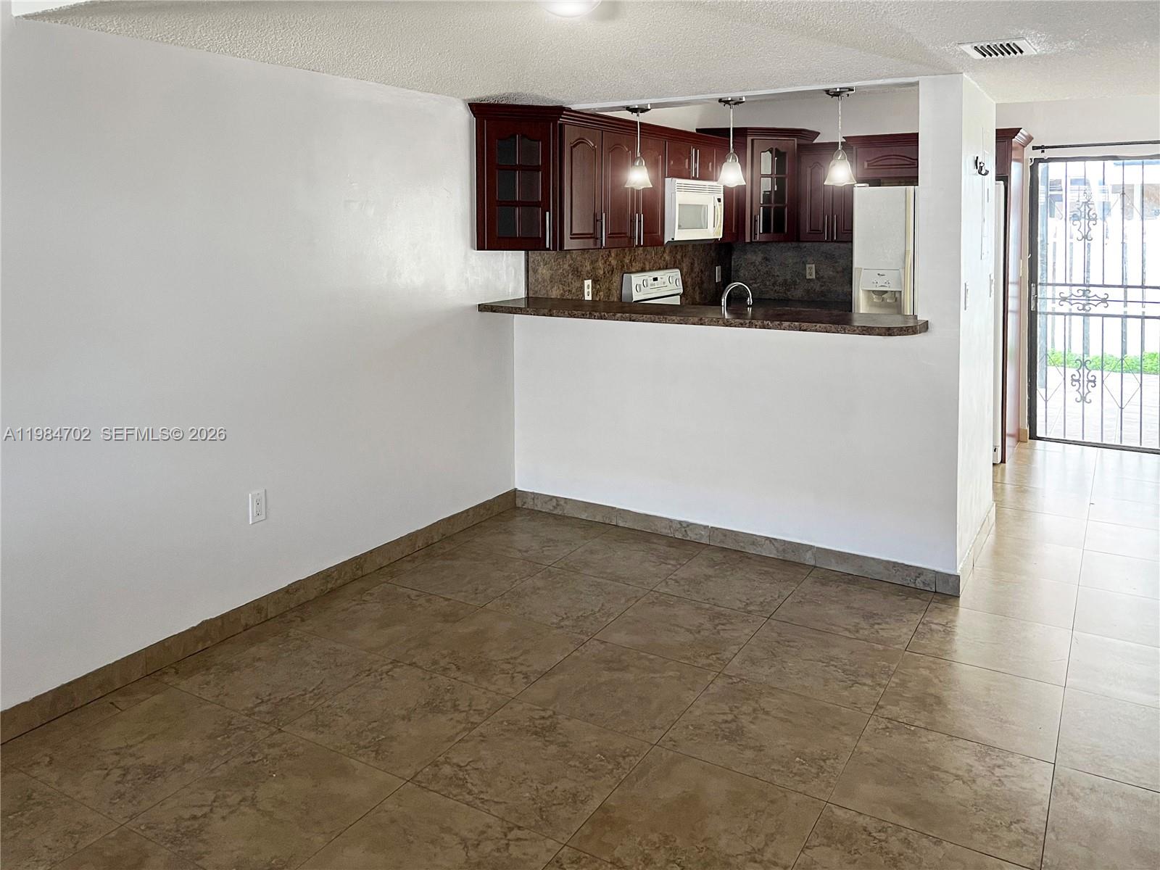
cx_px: 580
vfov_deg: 53.1
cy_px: 435
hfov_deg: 67.3
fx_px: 871
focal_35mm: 26
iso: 250
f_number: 1.5
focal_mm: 5.7
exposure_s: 1/60
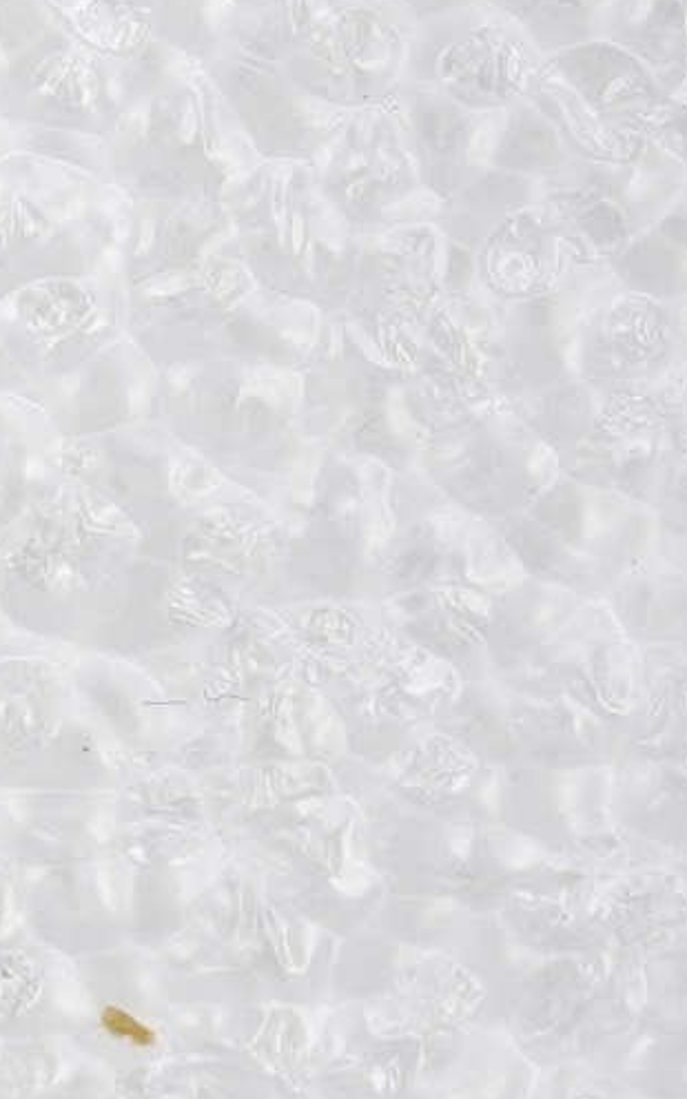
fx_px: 5452
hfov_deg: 6.5
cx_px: -1427
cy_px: 999
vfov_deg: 11.4
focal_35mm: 182
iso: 400
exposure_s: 1/125
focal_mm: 30
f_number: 22
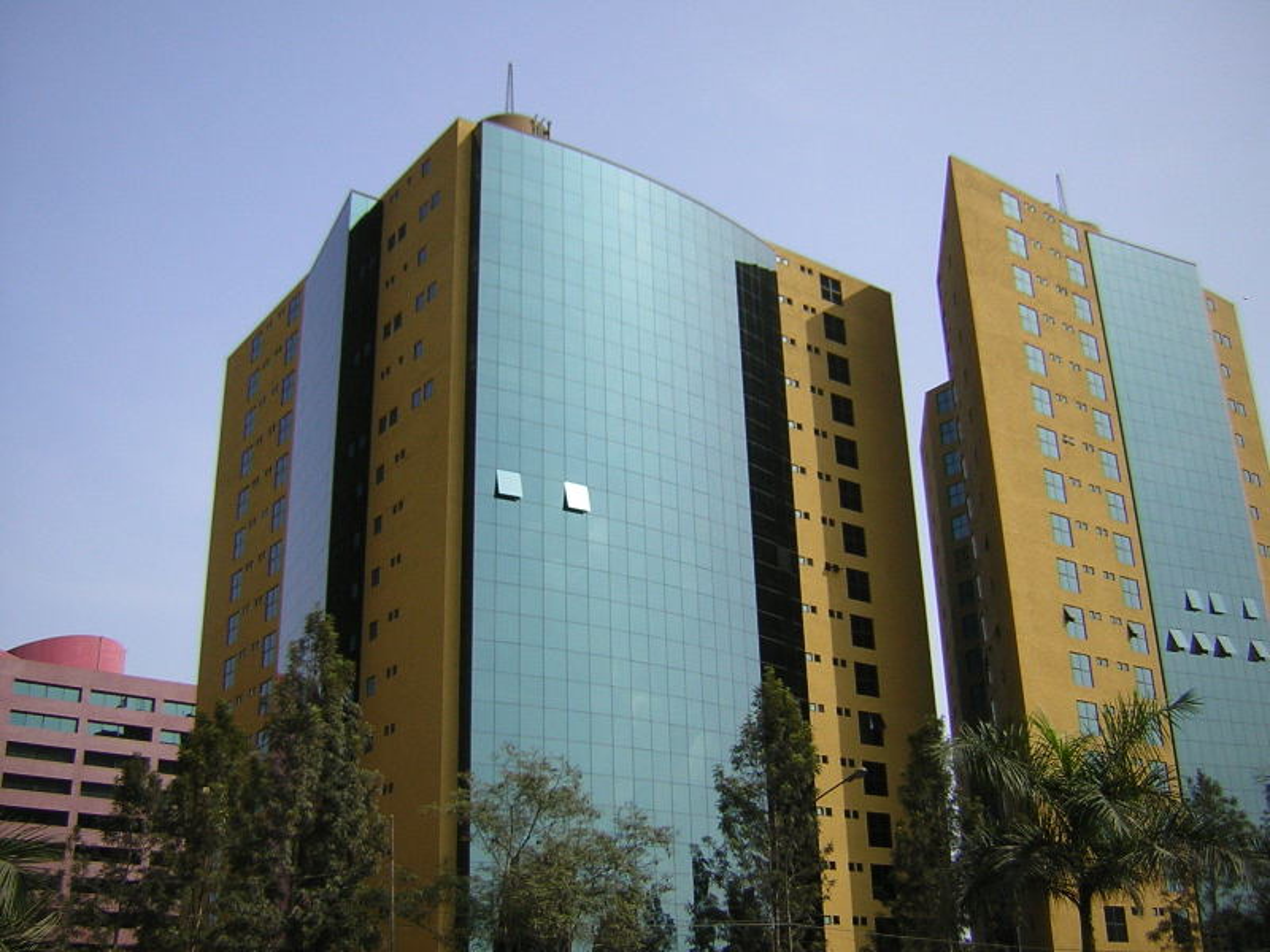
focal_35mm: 36
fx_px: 1321
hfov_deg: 51.4
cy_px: 476
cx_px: 635
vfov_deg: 39.7
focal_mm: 4.7
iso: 50
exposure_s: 1/1049
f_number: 2.6
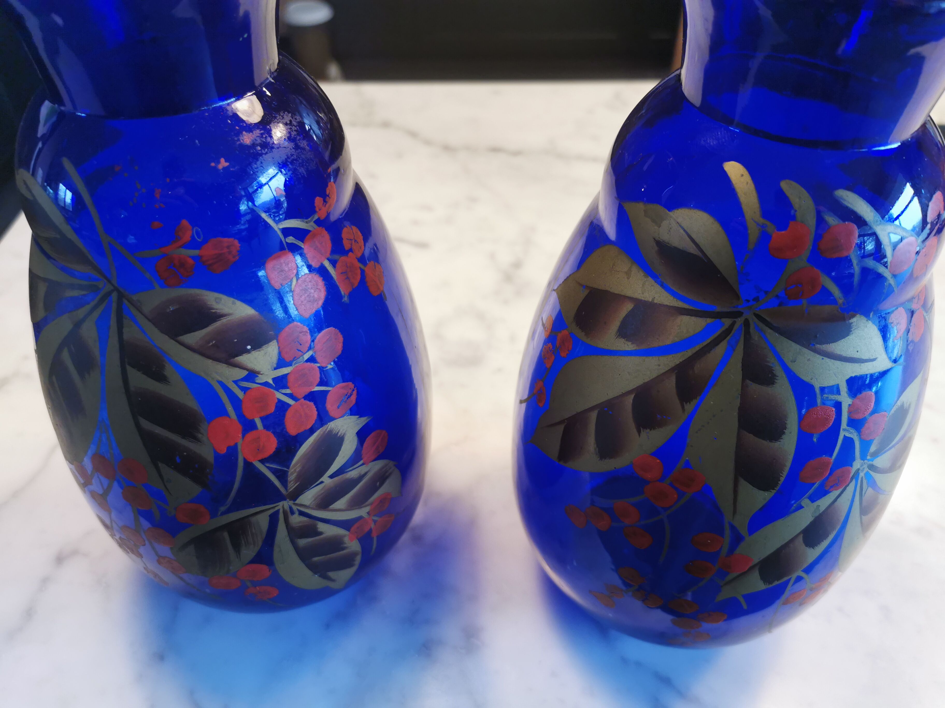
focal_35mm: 27
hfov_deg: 65.3
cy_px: 354
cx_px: 472
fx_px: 737
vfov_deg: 51.4
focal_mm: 5.56
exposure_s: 1/50
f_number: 1.6
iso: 125
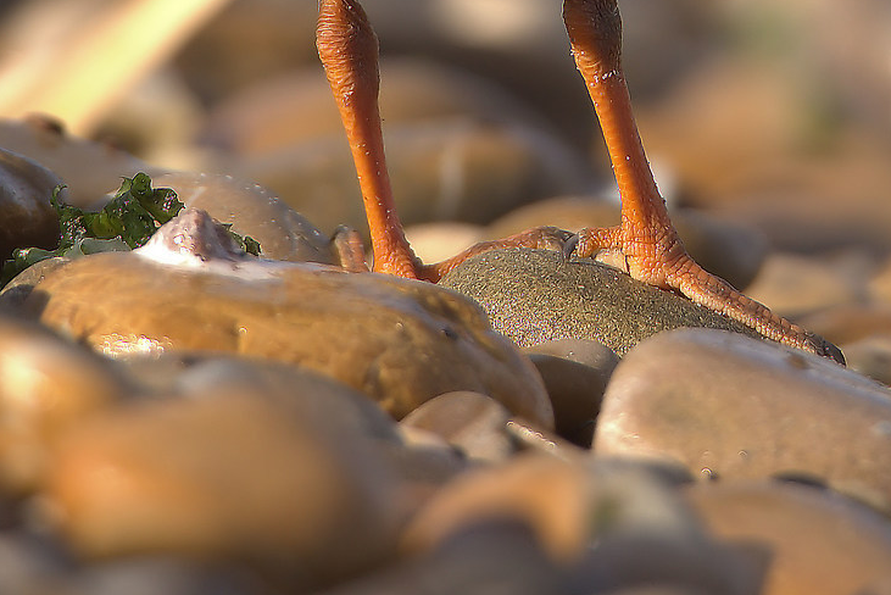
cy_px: -378
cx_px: 767
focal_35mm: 1971
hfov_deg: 1.0
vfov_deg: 0.7
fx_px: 48799
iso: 400
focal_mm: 600
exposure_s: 1/800
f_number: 8
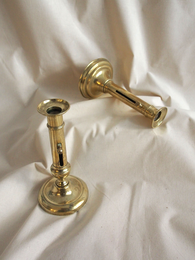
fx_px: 285
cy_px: 130
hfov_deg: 37.7
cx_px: 98
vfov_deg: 49.0
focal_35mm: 38
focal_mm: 19
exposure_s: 1/40
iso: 1600
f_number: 4.4
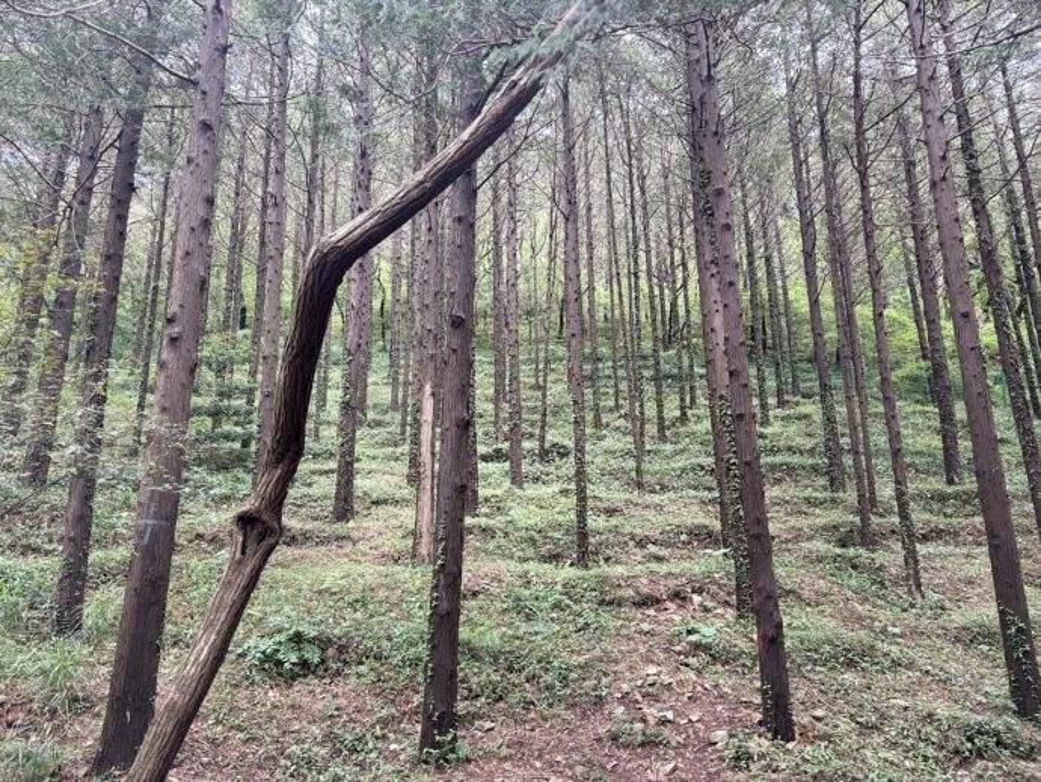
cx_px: 520
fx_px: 722
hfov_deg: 71.6
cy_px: 391
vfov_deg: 56.8
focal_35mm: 24
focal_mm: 6.76
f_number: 1.78
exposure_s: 1/121
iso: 200
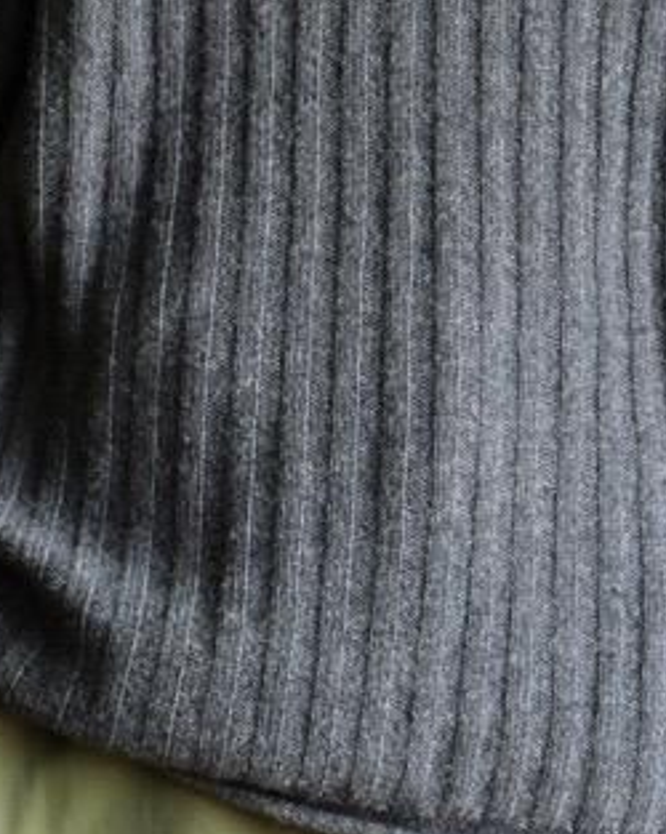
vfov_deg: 7.9
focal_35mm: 245
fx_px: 6042
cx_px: 344
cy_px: 316
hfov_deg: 6.3
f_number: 3.9
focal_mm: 46
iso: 1600
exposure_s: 1/100
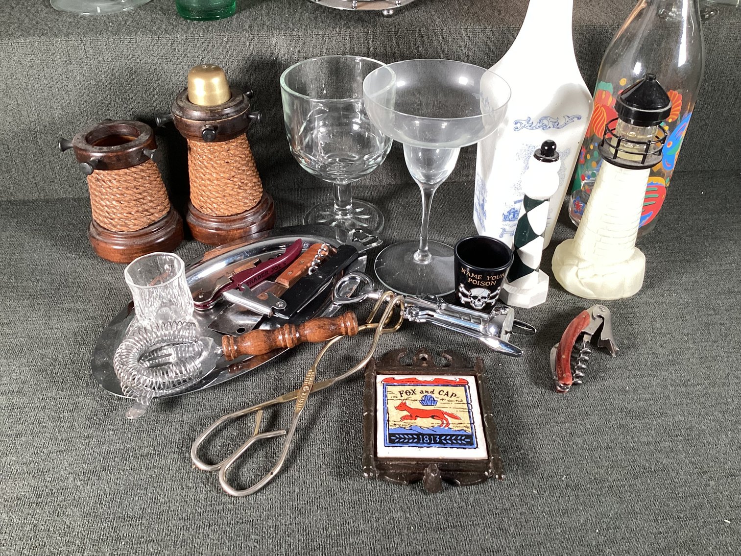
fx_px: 664
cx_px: 370
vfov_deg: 45.4
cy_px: 278
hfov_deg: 58.3
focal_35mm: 31
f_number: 2.4
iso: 80
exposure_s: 1/50
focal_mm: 3.3
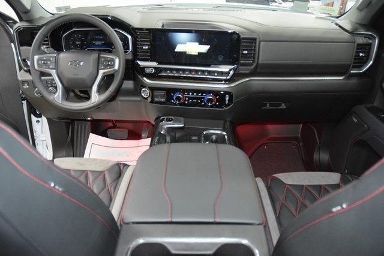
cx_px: 192
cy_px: 128
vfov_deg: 48.0
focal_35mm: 27
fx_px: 288
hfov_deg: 67.4
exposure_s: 1/50
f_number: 3.5
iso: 3200
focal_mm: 18
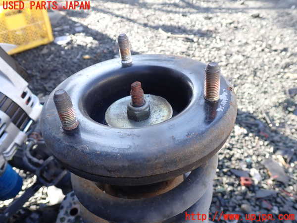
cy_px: 112
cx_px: 148
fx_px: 257
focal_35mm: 30
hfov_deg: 60.0
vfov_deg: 46.8
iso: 100
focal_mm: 5.4
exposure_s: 1/80
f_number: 3.2
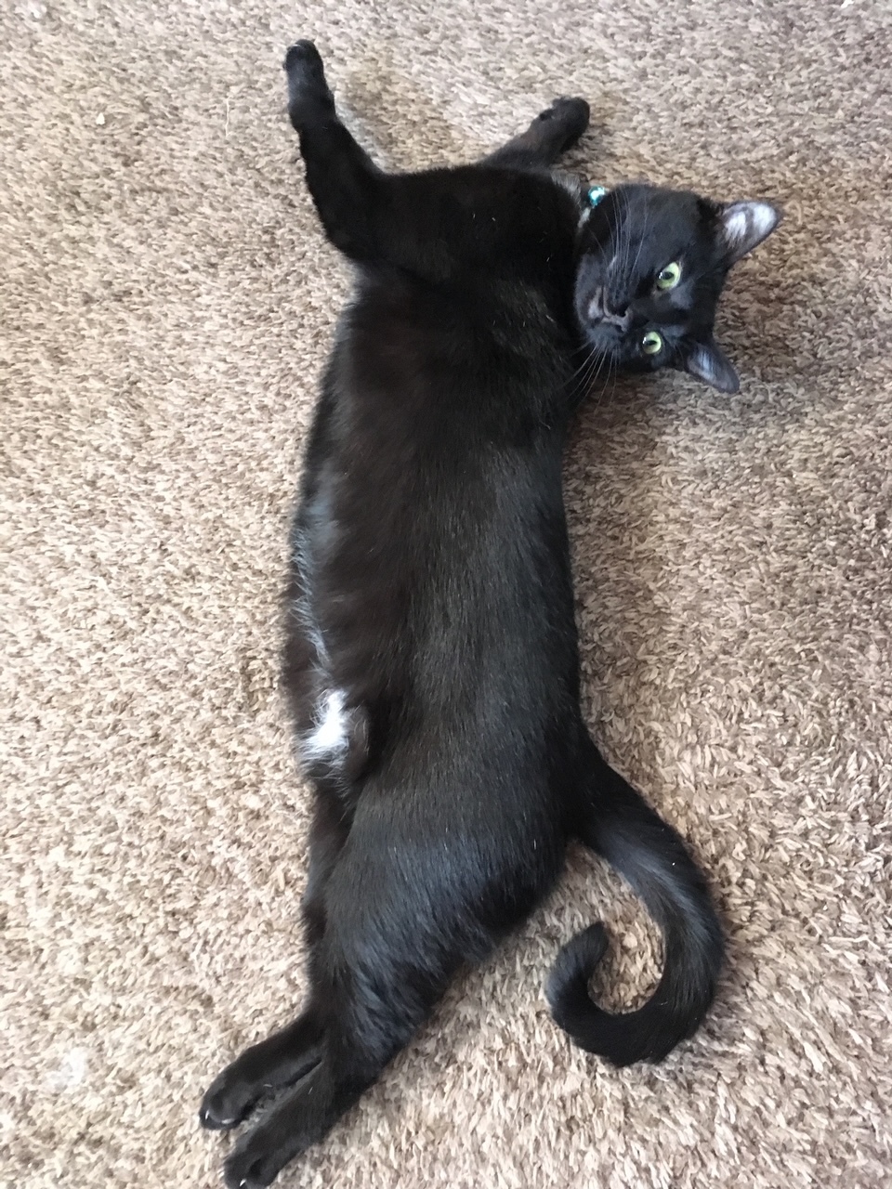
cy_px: 594
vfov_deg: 61.7
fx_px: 996
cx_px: 446
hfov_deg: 48.2
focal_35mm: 29
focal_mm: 4.15
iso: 320
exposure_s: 1/15
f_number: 2.2
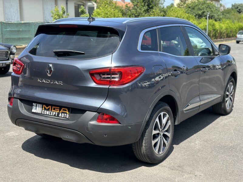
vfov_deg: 30.3
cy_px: 91
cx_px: 122
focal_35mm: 48
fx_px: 337
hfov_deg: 39.7
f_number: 1.78
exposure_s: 1/1497
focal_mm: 6.86
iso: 80
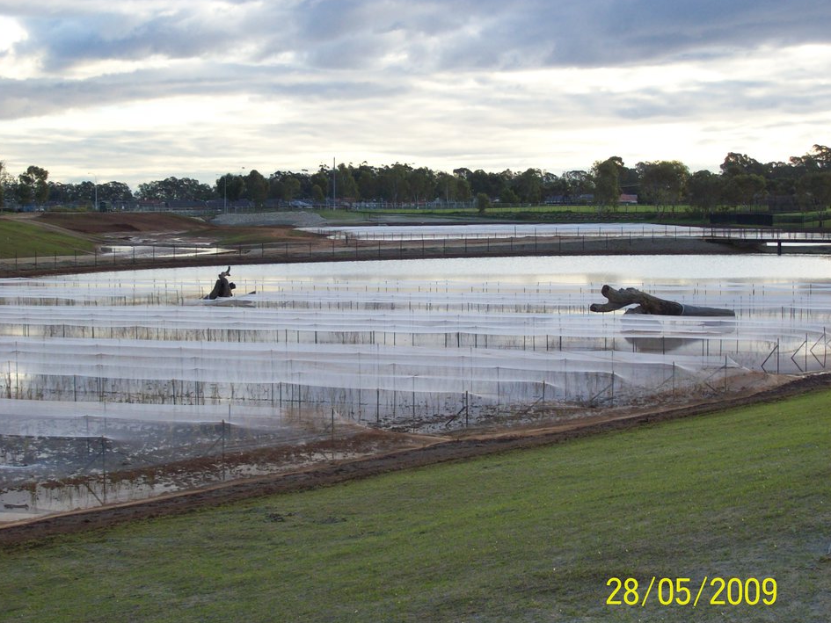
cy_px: 326
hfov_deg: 26.3
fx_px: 1777
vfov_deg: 19.9
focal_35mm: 74
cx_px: 401
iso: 80
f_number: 3.8
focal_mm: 11.6
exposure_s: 1/236
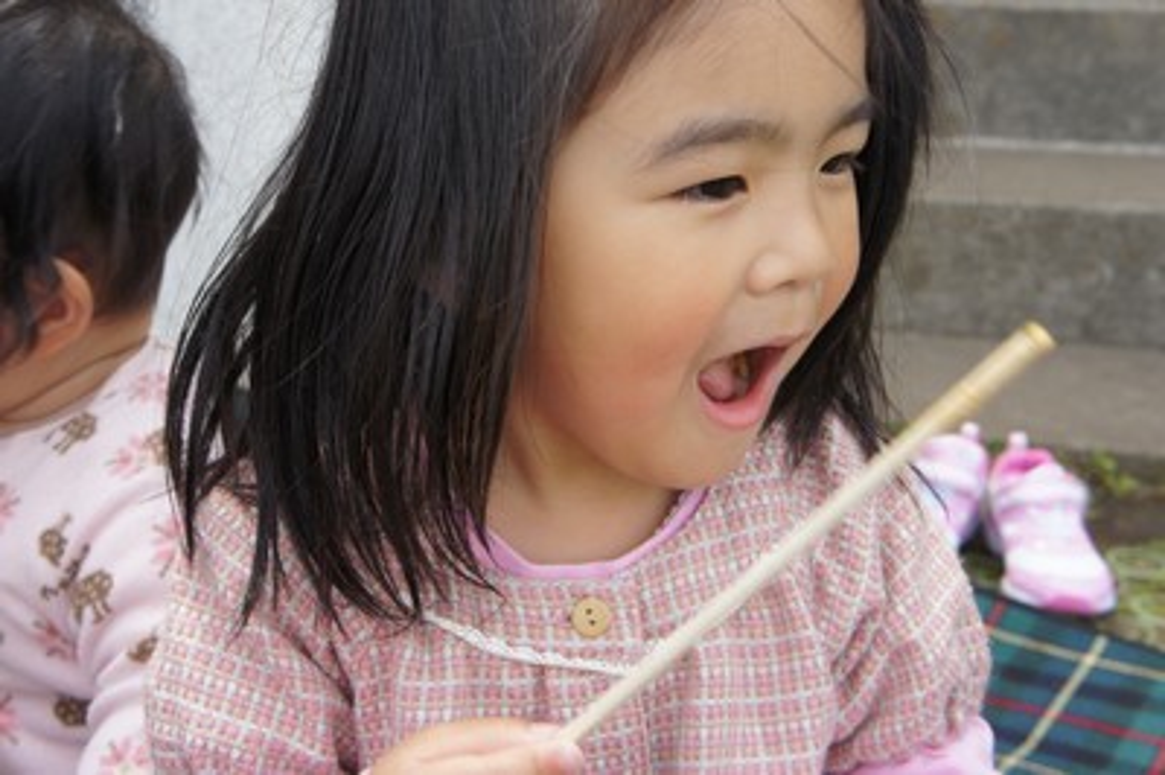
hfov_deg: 37.9
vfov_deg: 25.7
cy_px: 388
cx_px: 582
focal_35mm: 52
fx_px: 1698
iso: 200
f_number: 7.1
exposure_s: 1/160
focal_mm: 35
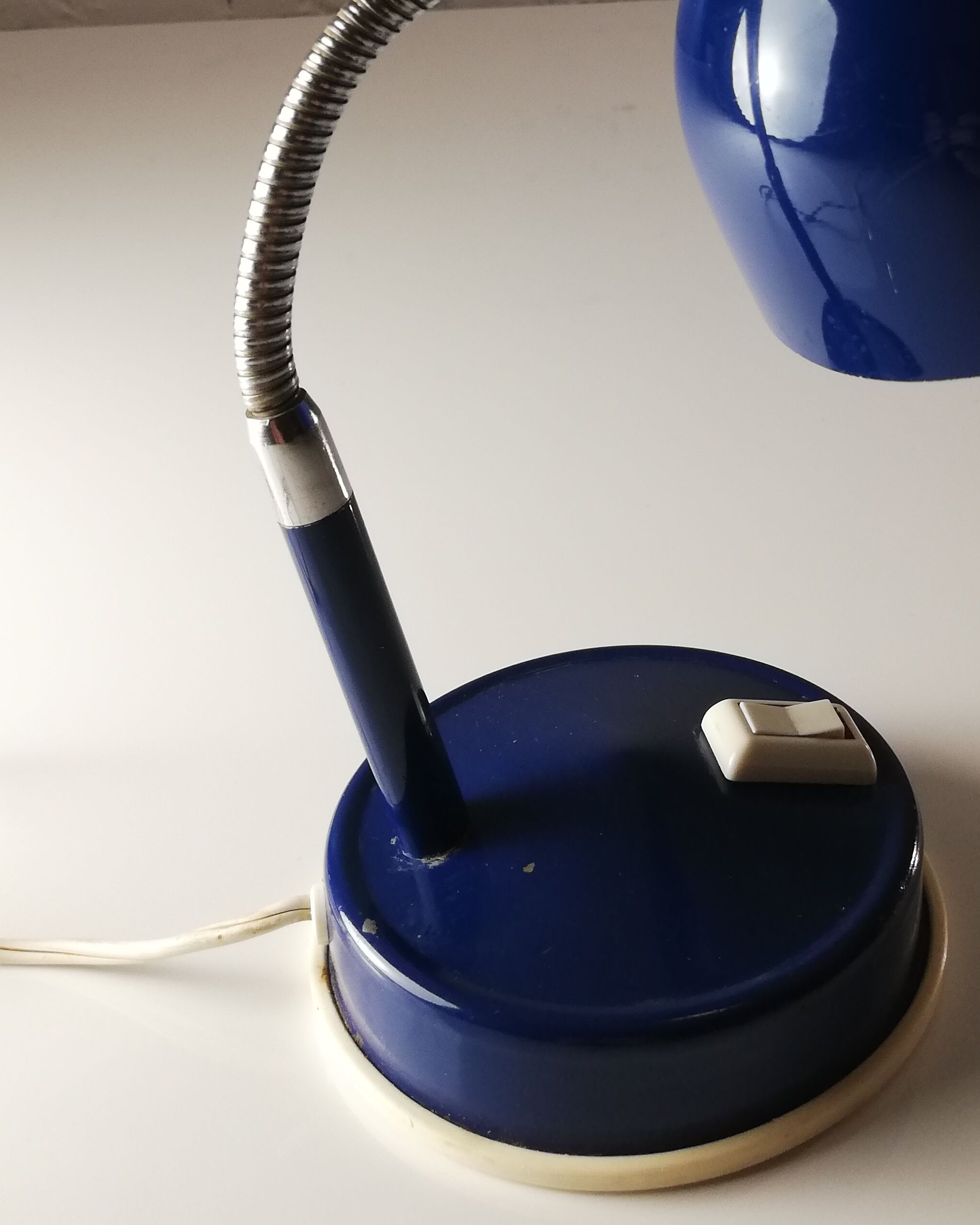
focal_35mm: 46
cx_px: 715
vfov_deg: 37.8
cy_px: 138
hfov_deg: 32.2
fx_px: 1668
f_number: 2.2
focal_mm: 3.81
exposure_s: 1/50
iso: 100
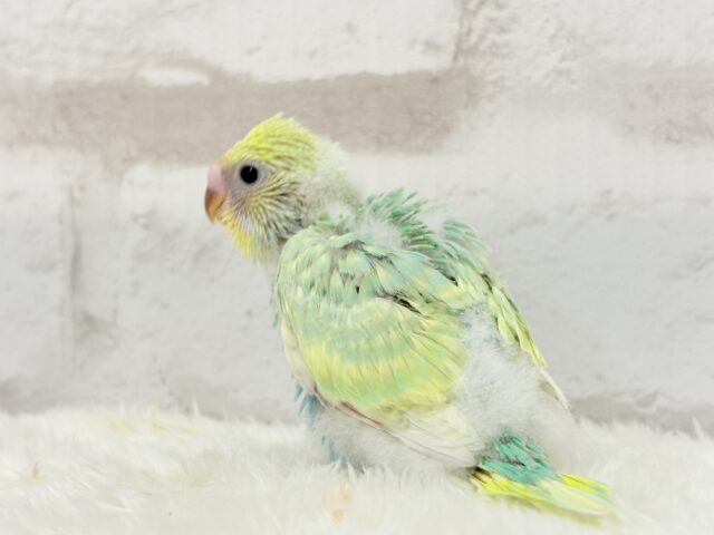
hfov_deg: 36.8
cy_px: 268
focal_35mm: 52
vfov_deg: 28.0
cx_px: 357
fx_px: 1073
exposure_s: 1/50
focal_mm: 5.96
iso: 40
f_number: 1.6
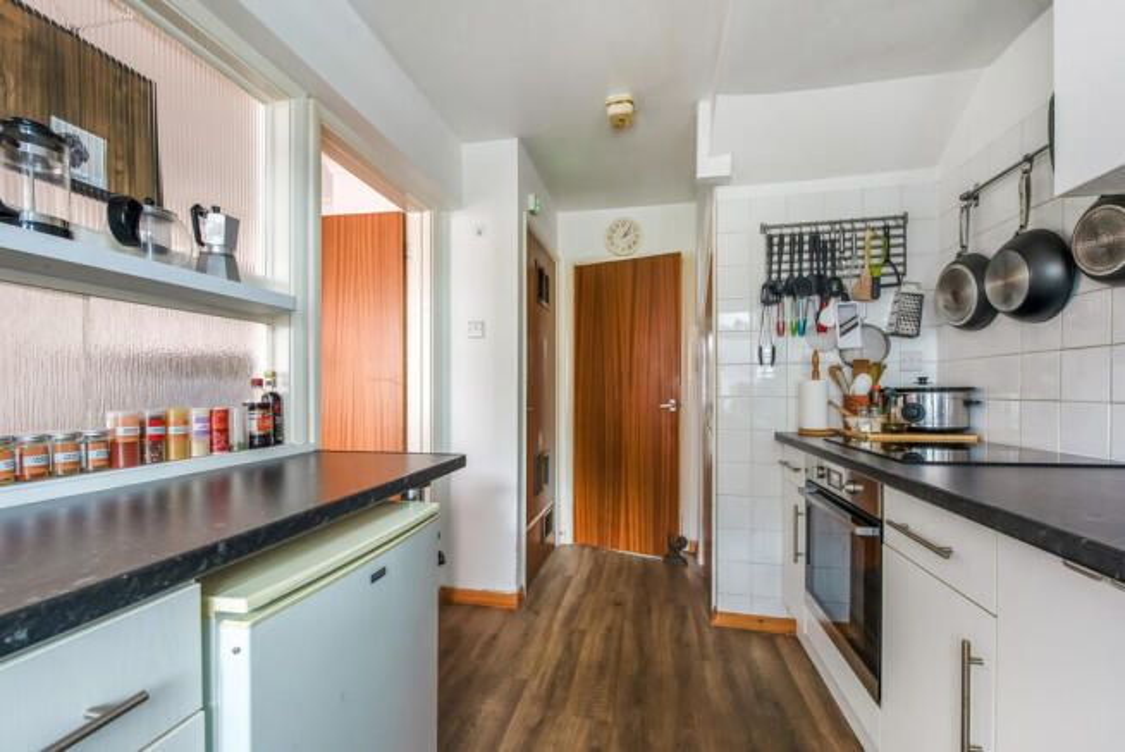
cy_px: 376
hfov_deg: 104.2
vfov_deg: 81.3
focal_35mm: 14
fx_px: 438
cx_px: 562
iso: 400
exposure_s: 1
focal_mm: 14
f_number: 7.1
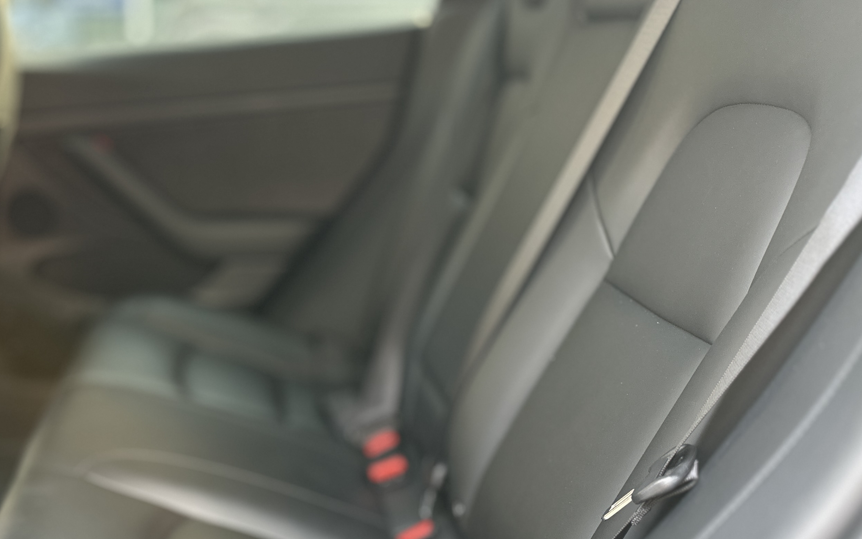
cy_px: 463
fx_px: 963
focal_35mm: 41
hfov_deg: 46.8
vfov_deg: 30.2
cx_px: 238
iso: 200
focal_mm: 6.86
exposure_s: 1/121
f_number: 1.78
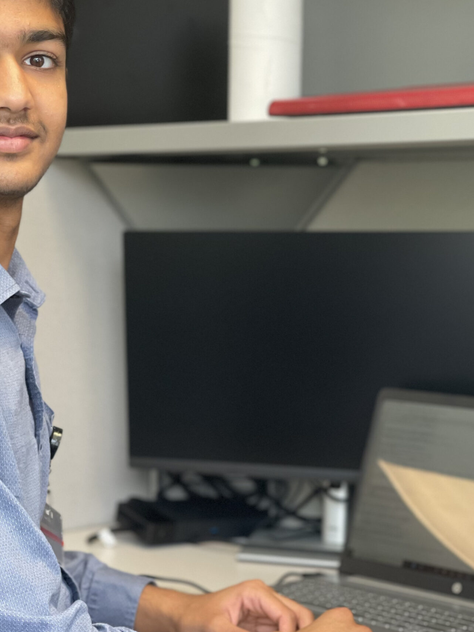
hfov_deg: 15.4
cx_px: 171
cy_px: 345
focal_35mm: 96
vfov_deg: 20.4
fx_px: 1753
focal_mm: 7.5
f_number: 2.2
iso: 160
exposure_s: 1/60
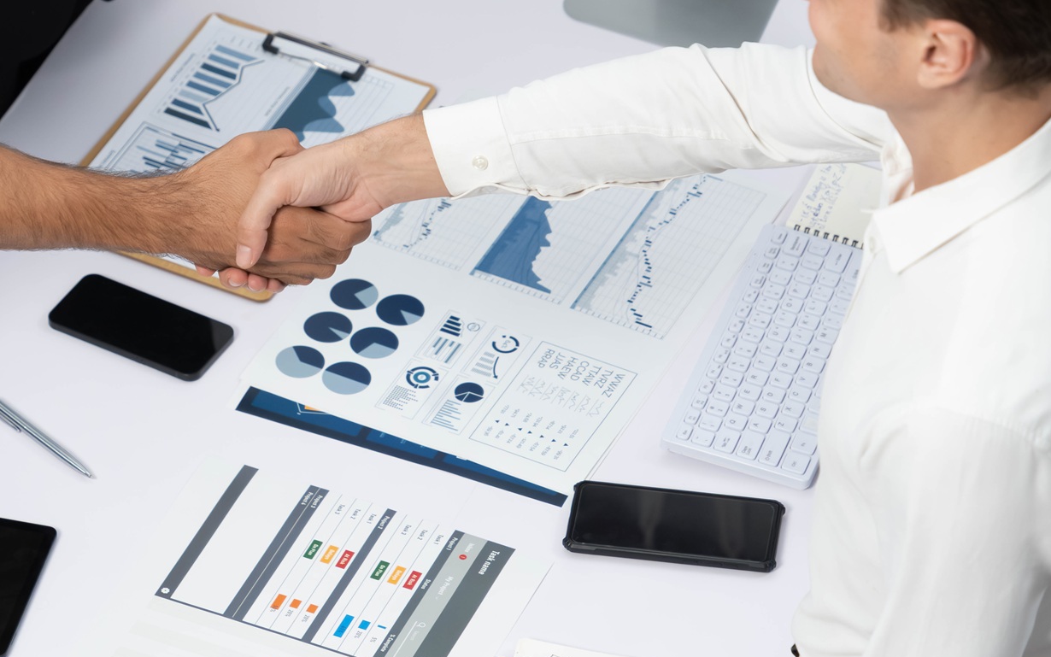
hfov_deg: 9.3
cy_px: 106
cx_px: 229
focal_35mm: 226
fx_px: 6474
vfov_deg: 5.8
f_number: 5
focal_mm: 124
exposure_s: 1/200
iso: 1000
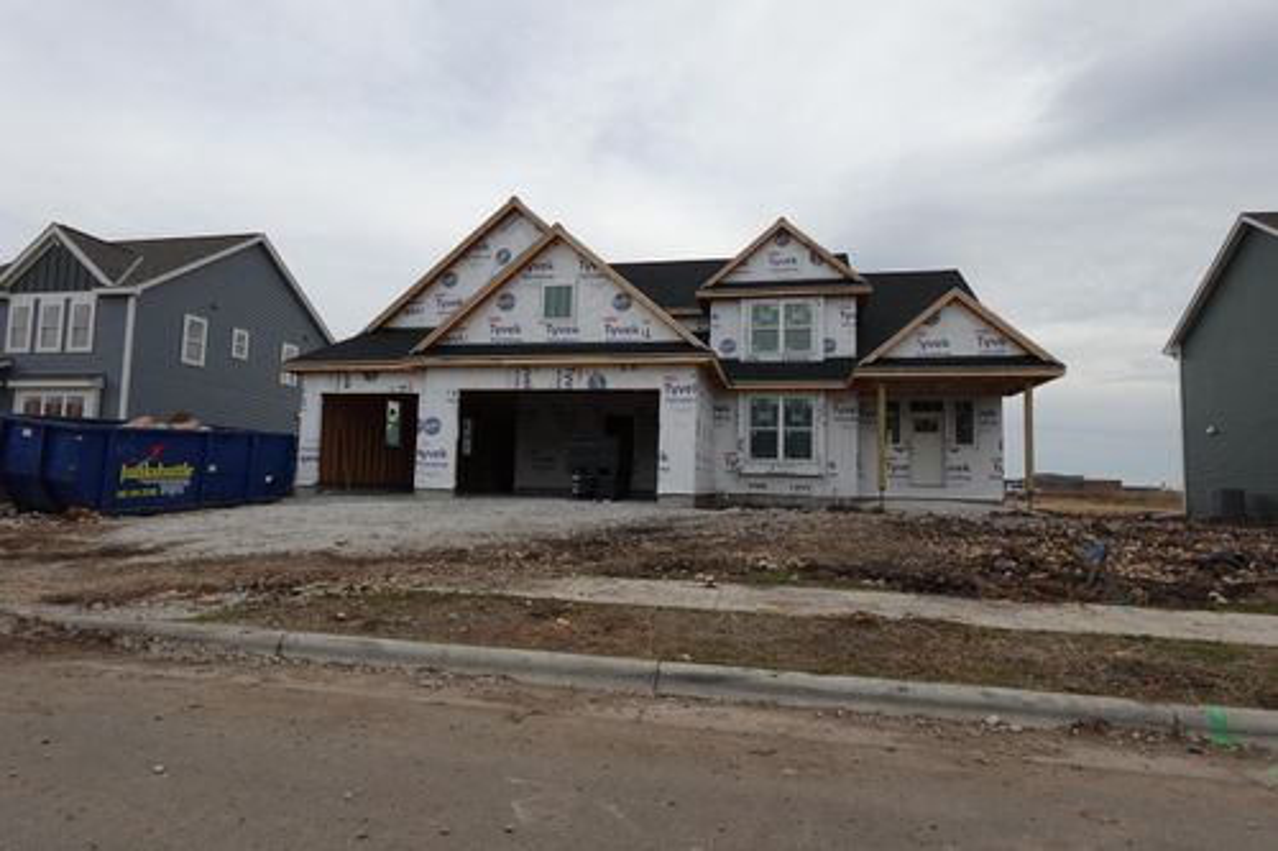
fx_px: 710
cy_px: 426
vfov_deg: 61.9
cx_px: 639
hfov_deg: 84.0
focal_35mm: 20
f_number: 2
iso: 125
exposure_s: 1/2500
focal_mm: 7.6
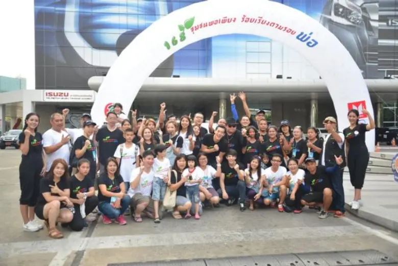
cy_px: 133
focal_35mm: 32
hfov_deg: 58.7
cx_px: 199
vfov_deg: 41.2
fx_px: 354
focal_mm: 32
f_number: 4
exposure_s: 1/400
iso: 400
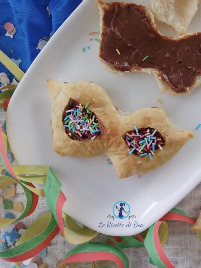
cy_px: 59
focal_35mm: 40
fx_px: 310
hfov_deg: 34.9
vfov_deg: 44.8
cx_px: 159
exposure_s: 1/50
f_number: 1.8
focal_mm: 5.23
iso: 200
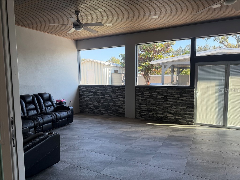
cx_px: 120
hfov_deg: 71.6
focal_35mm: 24
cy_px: 90
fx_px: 166
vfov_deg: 56.8
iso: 100
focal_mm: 6.76
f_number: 1.78
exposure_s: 1/571
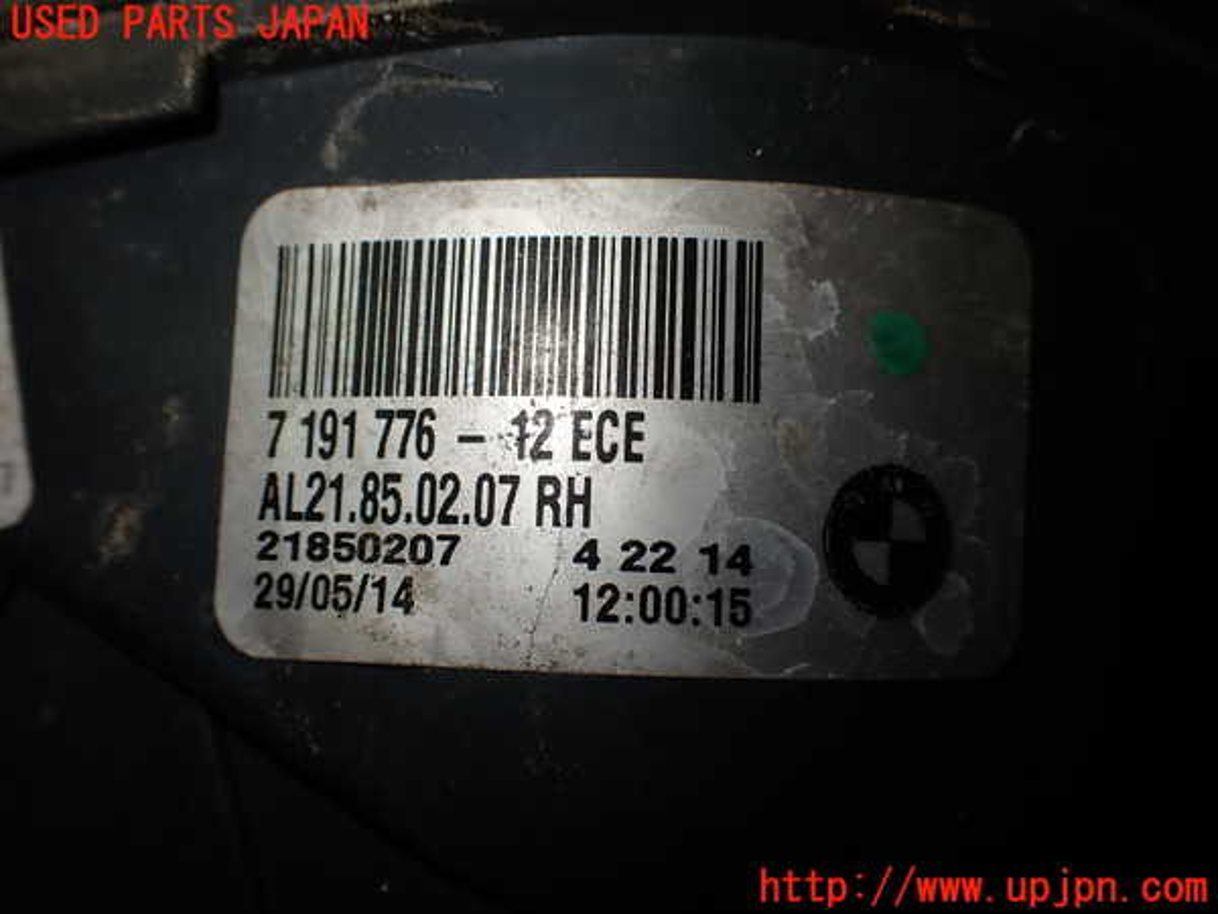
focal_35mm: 30
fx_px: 1056
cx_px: 609
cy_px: 457
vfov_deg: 46.8
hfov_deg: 60.0
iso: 100
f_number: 3.2
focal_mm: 5.4
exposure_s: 1/160
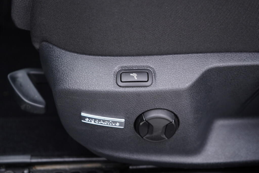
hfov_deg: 53.1
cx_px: 130
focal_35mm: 36
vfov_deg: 36.9
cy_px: 86
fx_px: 259
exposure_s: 1/40
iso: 200
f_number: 2.8
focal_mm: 24
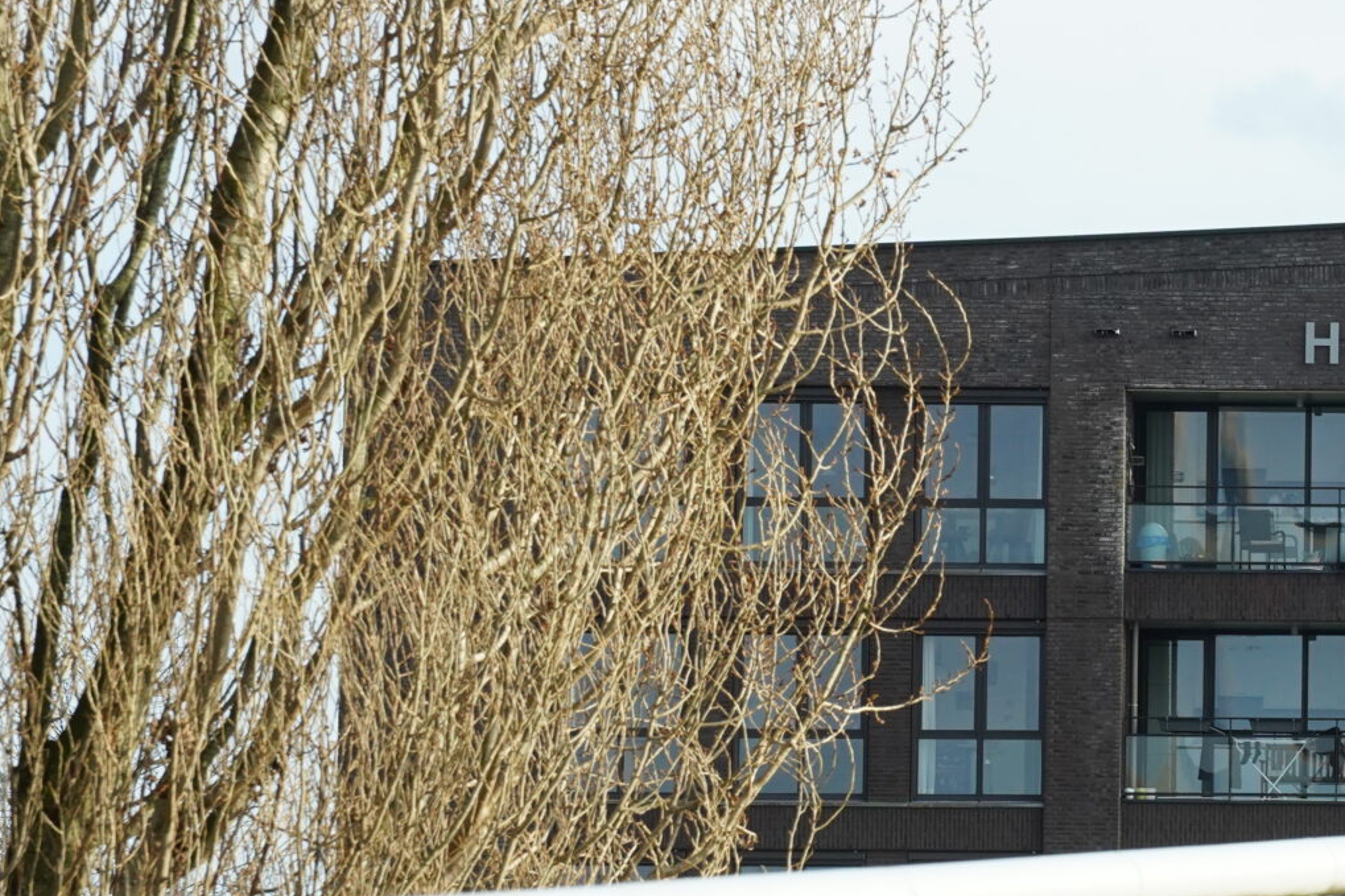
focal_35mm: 408
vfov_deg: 3.4
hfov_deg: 5.0
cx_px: 1643
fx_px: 15249
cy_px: 613
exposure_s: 1/500
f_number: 11
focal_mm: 162.5
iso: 1000
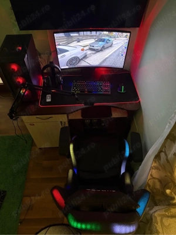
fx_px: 163
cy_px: 118
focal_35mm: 24
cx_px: 88
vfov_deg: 71.6
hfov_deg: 56.8
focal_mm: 6.76
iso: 1000
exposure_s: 1/37
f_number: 1.78
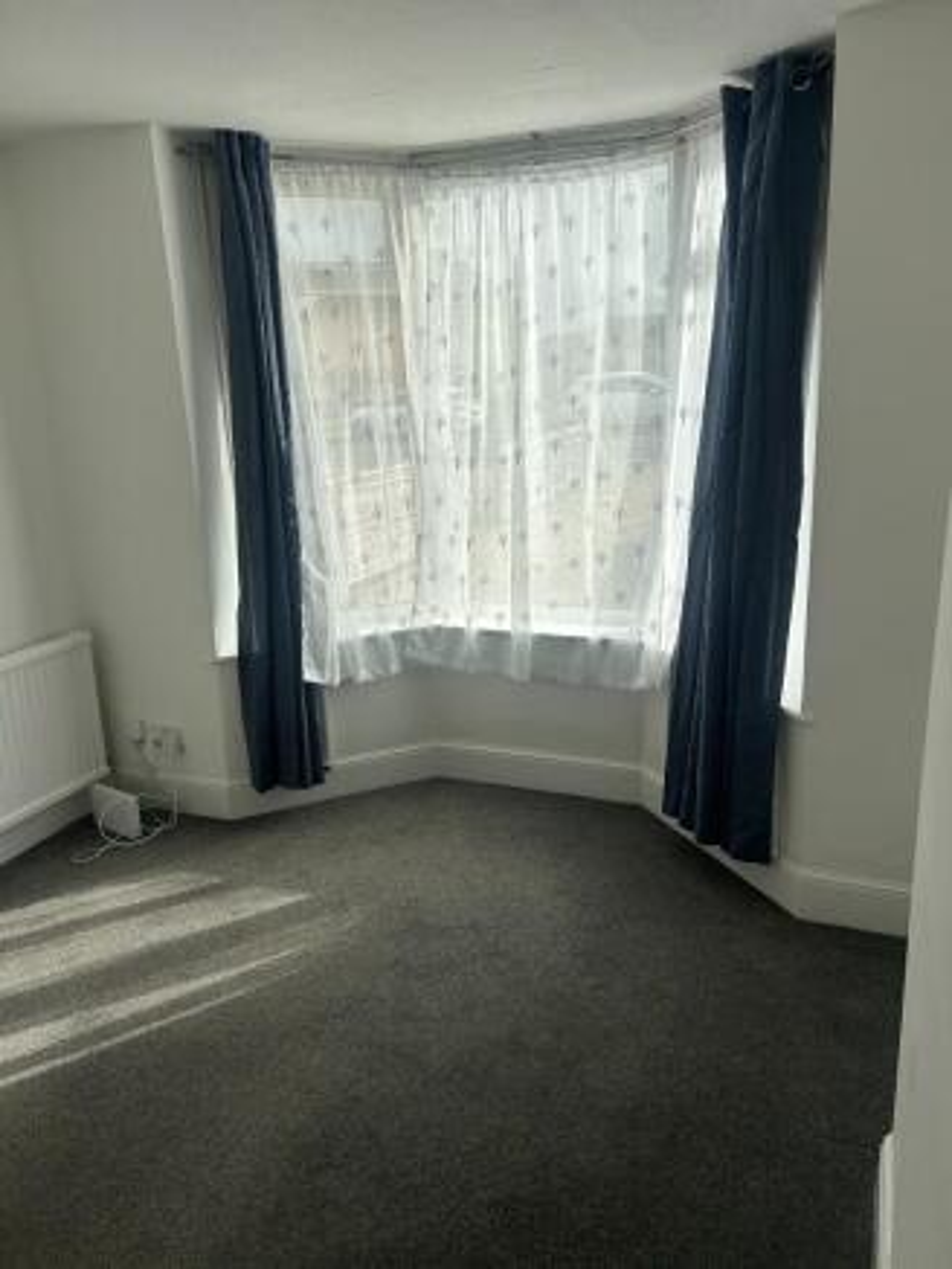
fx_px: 953
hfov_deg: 53.1
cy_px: 634
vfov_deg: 67.3
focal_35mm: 26
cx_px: 476
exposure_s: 1/2008
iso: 50
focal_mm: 5.7
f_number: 1.5
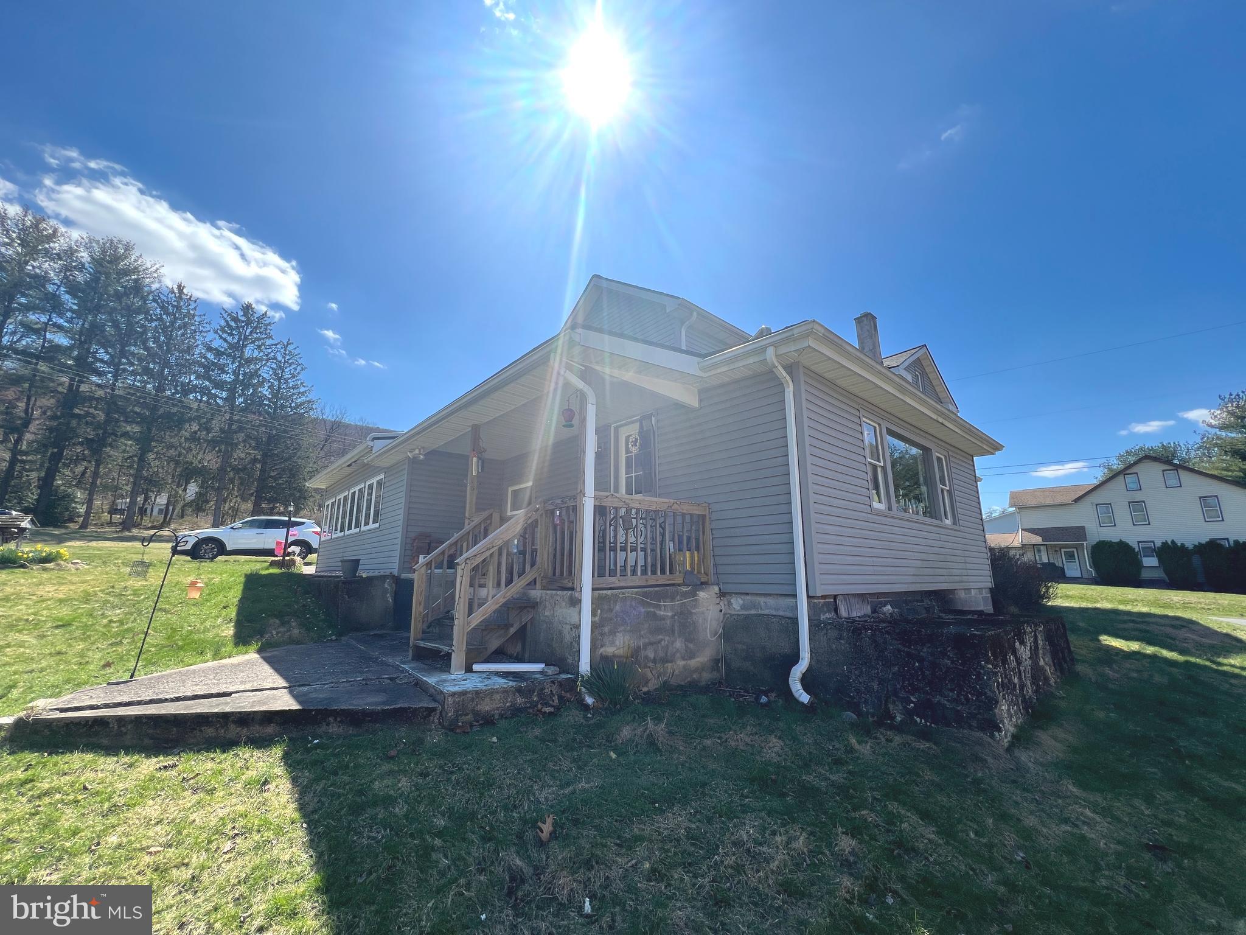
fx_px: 468
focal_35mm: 13
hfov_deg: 106.2
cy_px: 468
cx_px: 623
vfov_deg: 89.9
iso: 32
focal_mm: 1.57
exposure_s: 1/1043
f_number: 1.8
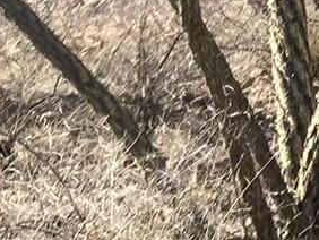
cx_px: 786
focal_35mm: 203
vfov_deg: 6.9
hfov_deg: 8.8
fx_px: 1872
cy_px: -319
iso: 20
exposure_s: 1/1171
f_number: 1.8
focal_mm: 3.99
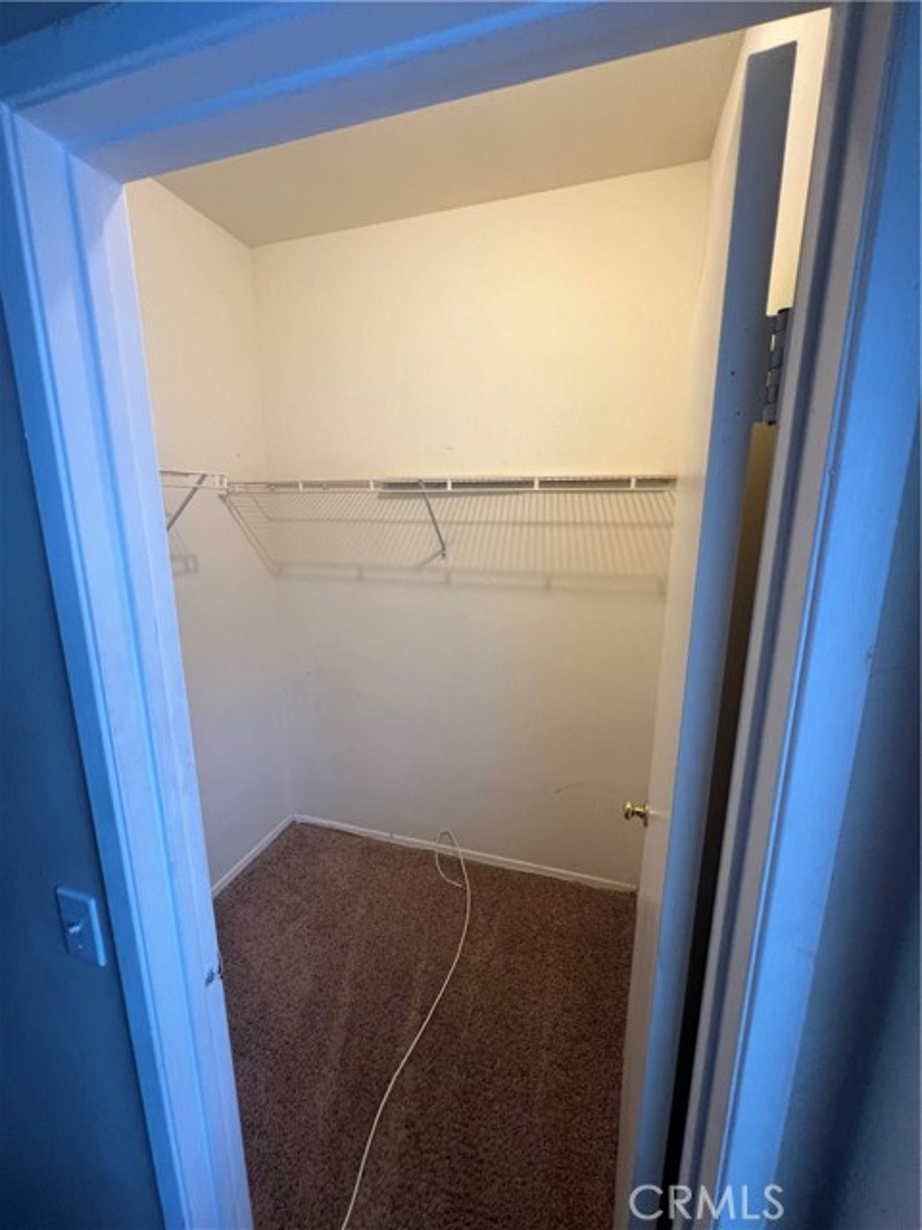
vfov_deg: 106.2
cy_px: 615
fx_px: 462
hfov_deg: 89.9
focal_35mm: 13
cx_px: 461
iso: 125
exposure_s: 1/60
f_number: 1.8
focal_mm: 1.57
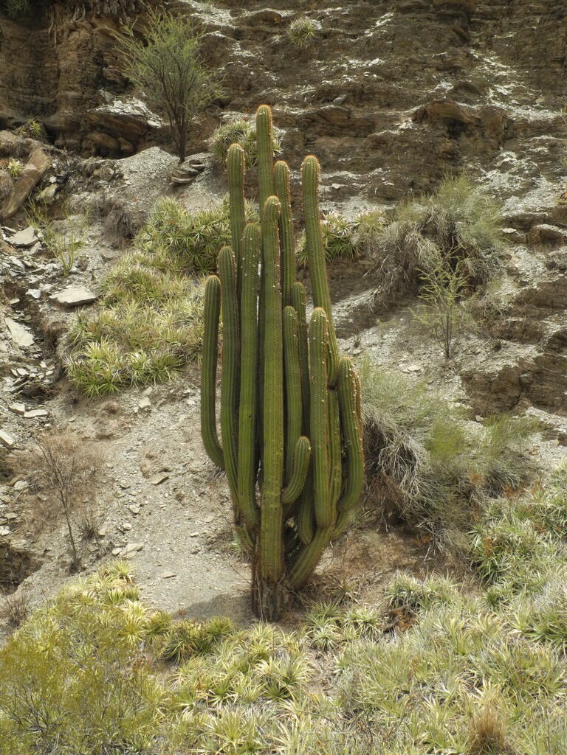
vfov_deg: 34.9
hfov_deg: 26.6
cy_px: 378
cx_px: 284
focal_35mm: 55
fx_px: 1201
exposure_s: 1/1250
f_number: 6.3
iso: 400
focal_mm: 11.8
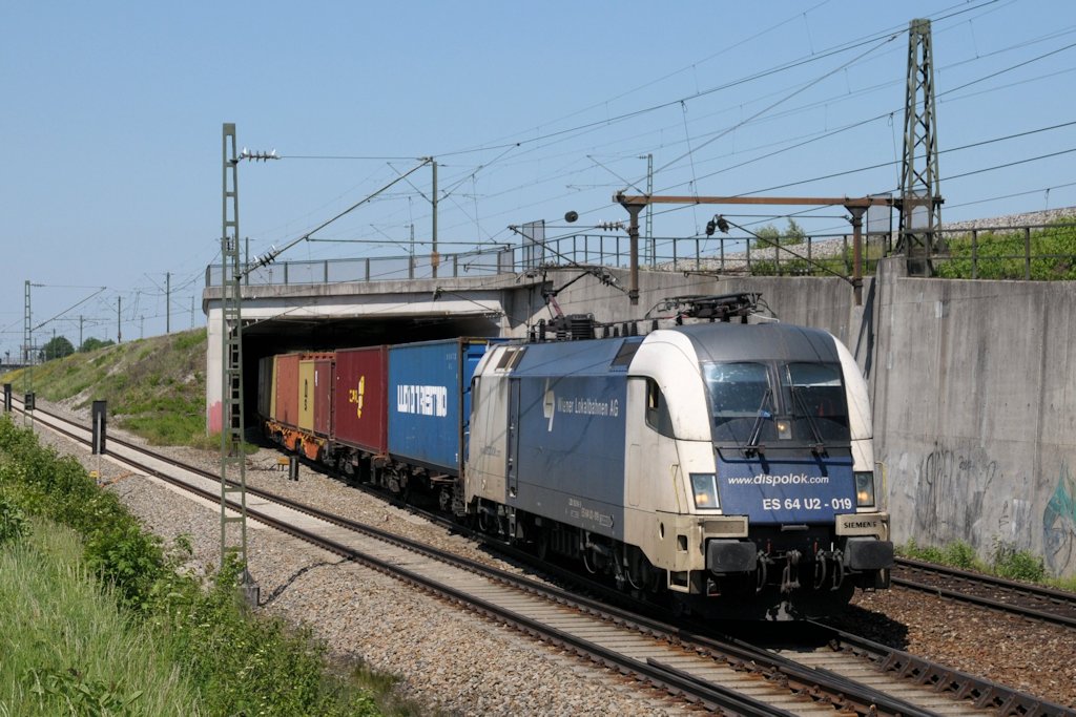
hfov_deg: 35.0
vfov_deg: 23.8
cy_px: 358
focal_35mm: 57
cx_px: 538
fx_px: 1704
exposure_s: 1/1000
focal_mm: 38
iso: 320
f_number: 10
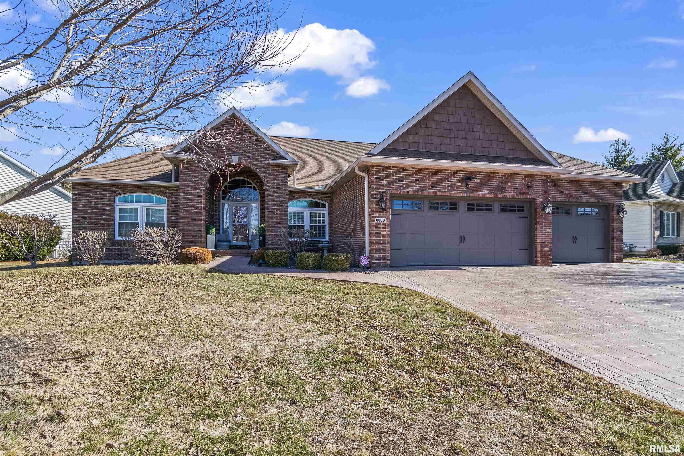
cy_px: 228
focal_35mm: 16
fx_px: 304
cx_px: 342
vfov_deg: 73.7
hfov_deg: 96.7
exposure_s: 1/500
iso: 400
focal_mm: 11
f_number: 5
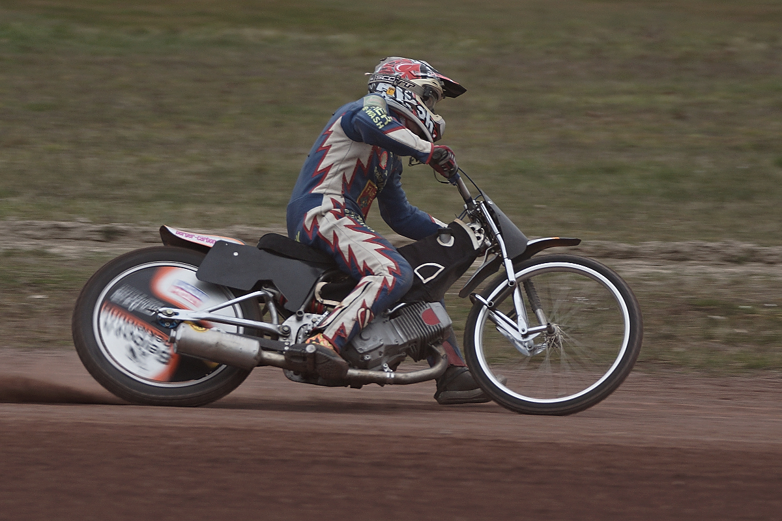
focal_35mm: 300
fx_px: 6516
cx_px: 391
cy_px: 260
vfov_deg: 4.6
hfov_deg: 6.9
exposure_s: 1/500
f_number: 5
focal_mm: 200
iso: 200
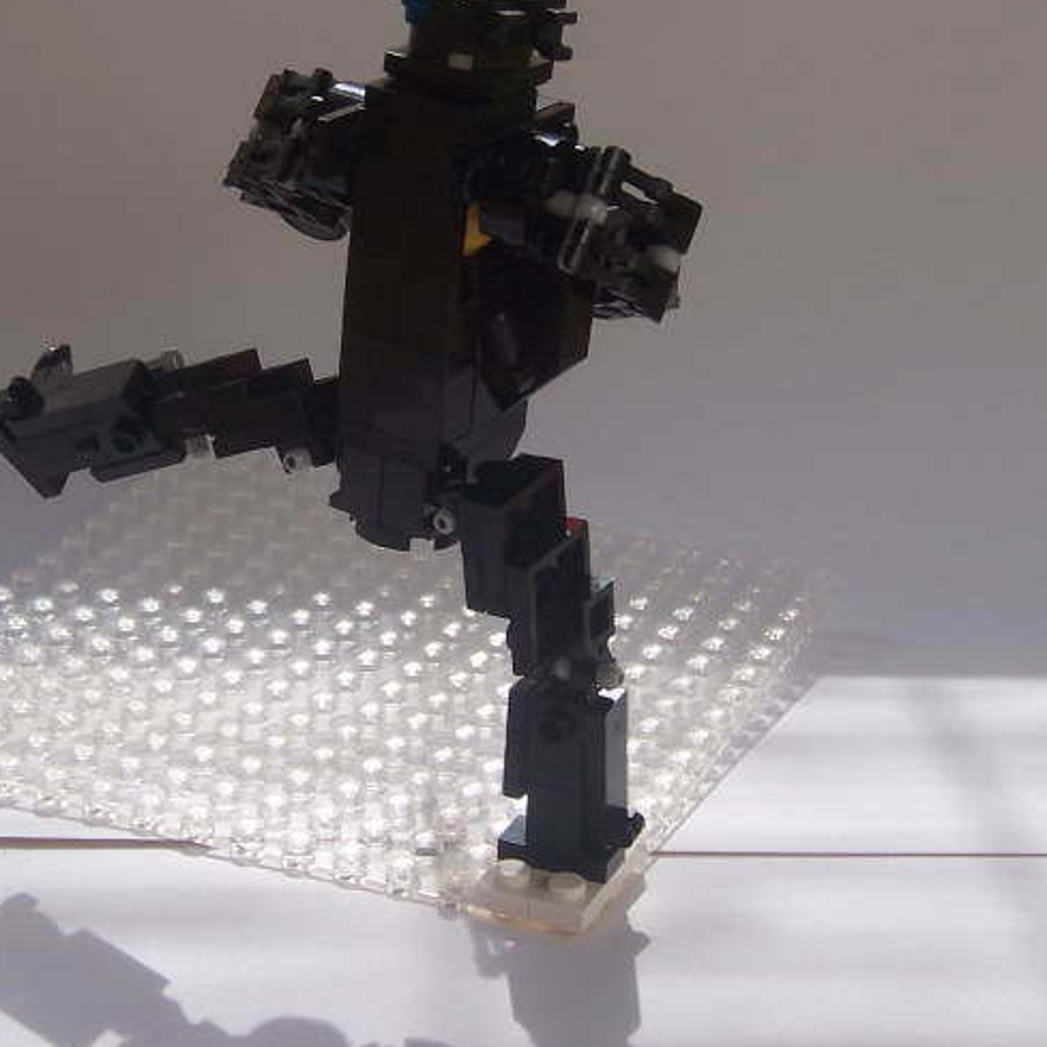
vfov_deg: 17.9
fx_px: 3319
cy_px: 412
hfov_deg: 17.9
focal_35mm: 97
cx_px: 453
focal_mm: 10.4
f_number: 4
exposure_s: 1/250
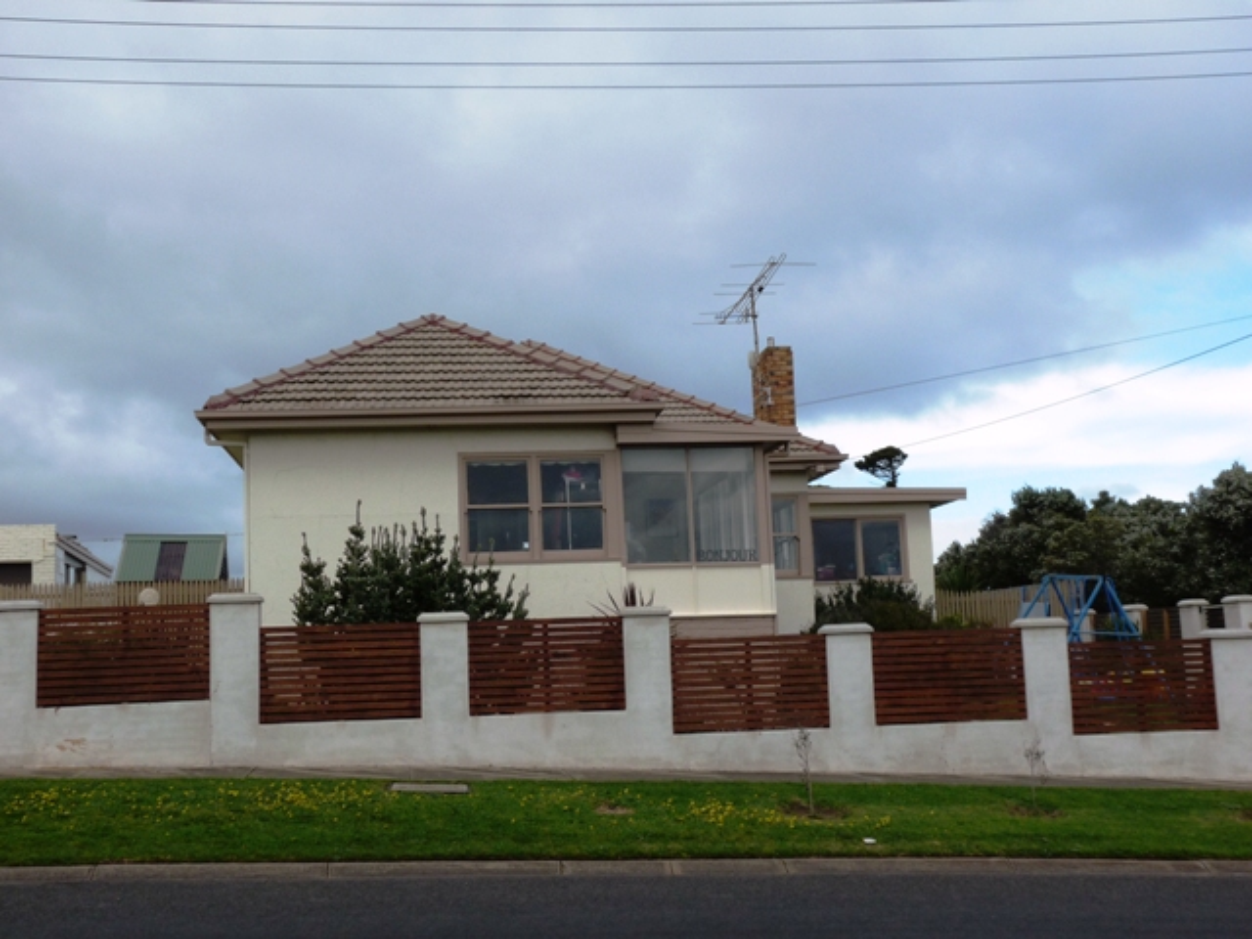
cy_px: 470
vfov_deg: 32.9
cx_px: 626
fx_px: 1591
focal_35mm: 44
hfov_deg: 42.9
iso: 100
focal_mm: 7.8
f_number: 5.6
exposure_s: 1/400
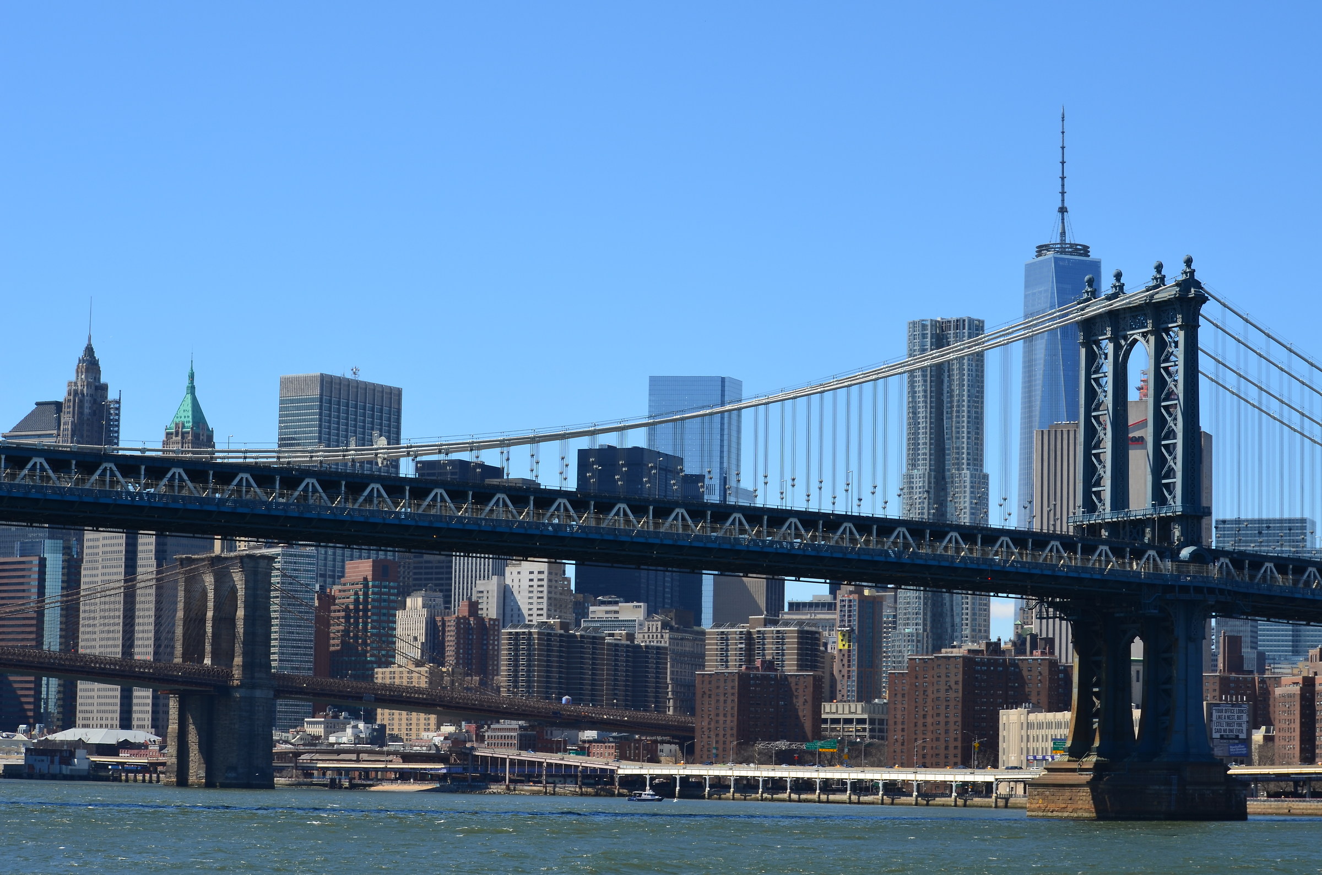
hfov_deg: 24.7
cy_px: 438
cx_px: 661
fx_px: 3023
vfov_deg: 16.5
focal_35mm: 82
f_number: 11
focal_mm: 55
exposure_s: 1/125
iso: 100
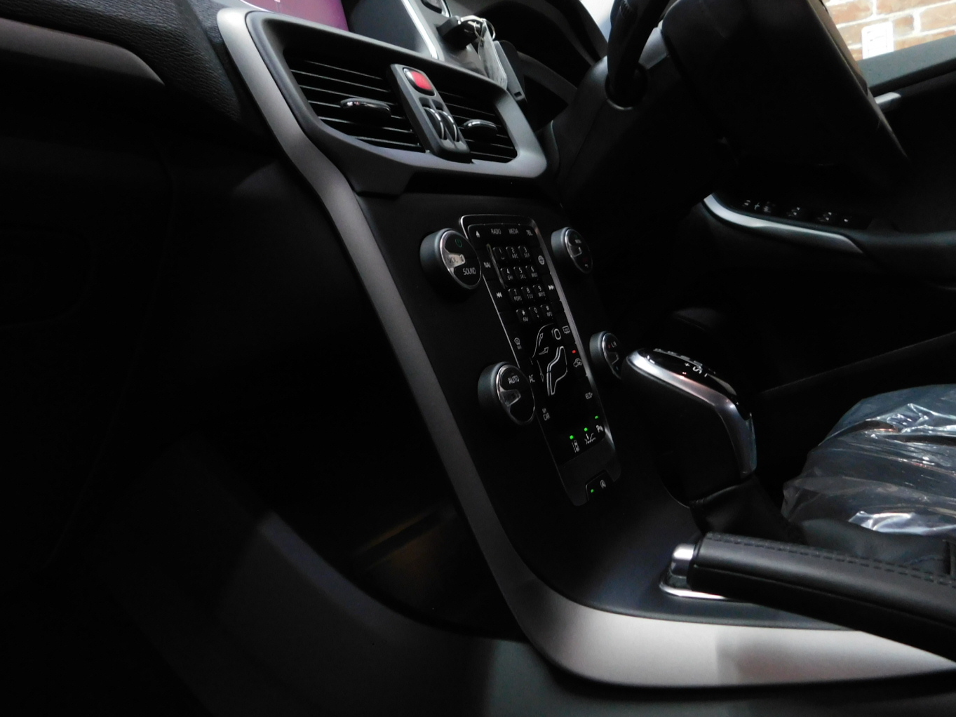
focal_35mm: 27
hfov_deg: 65.3
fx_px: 746
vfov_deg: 51.3
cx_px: 499
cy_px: 327
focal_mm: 4
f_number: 3
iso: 400
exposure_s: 1/20
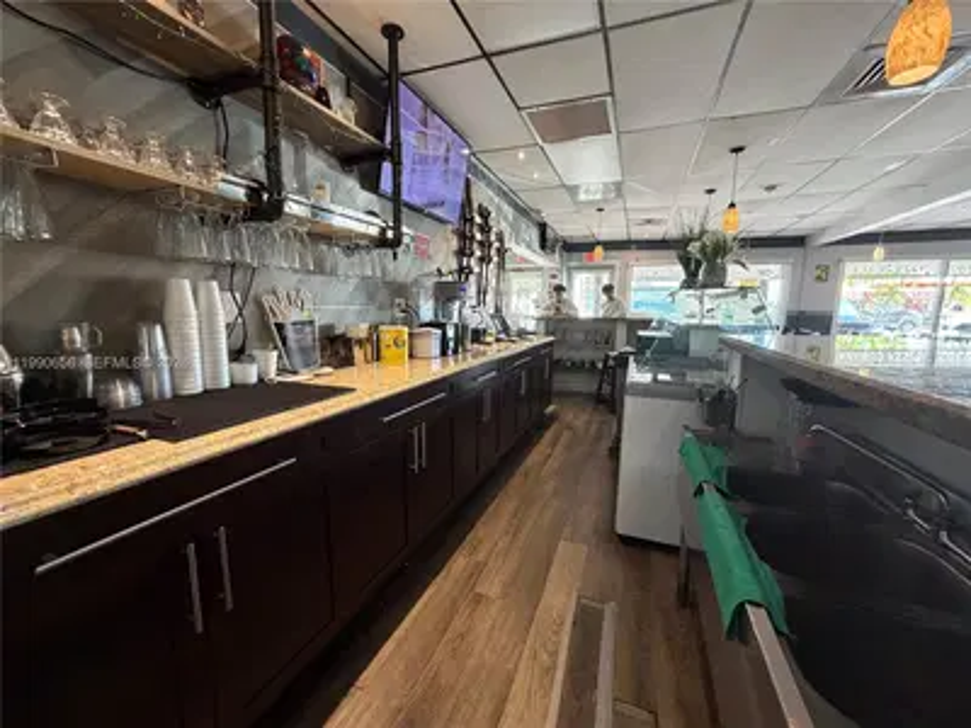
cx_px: 486
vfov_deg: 85.7
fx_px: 393
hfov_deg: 102.1
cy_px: 364
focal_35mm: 14
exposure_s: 1/60
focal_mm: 2.22
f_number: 2.2
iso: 400
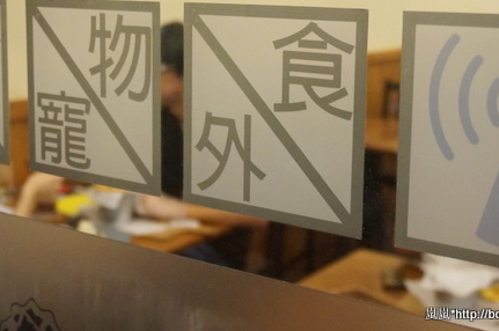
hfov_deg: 35.8
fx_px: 772
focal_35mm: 56
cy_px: 91
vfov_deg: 24.0
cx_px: 272
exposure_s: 1/100
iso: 3200
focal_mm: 25
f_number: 4.5
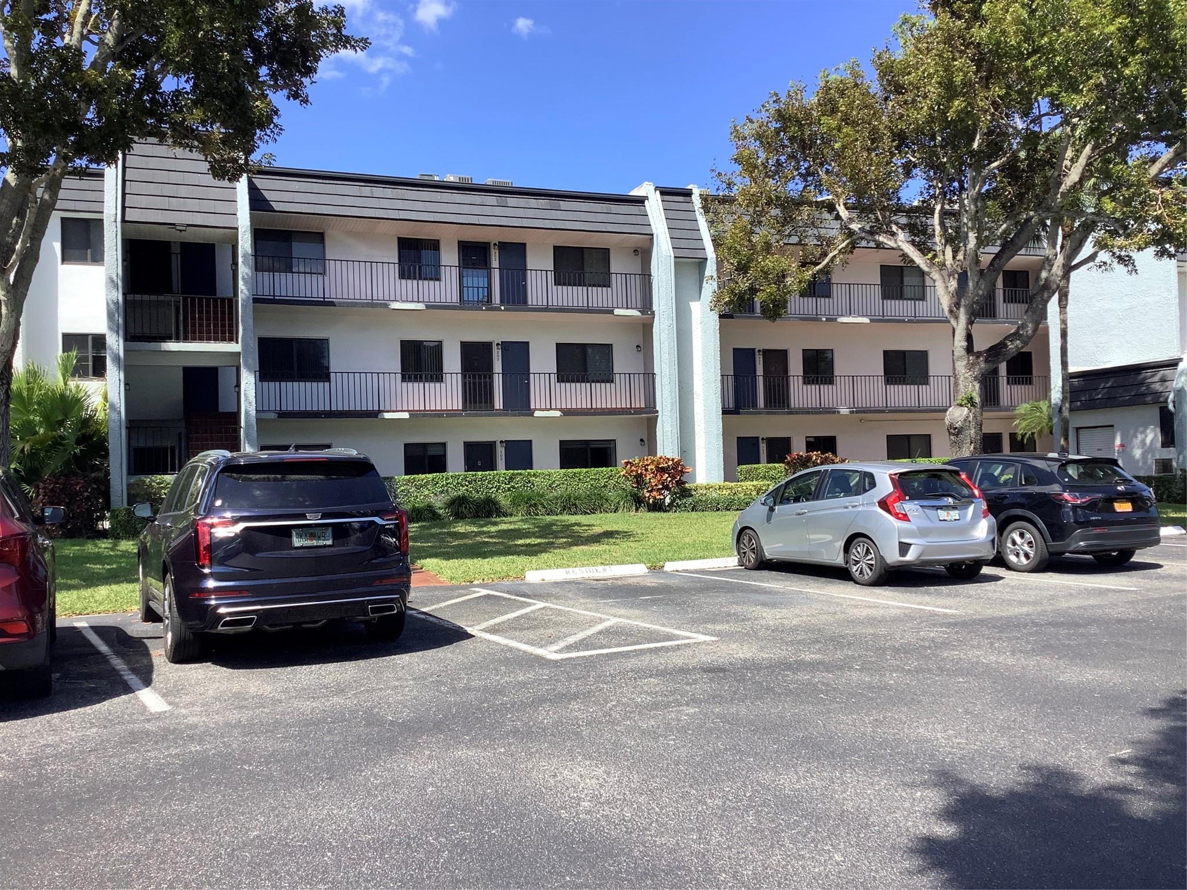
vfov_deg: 45.4
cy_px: 445
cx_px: 594
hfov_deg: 58.4
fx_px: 1063
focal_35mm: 31
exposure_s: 1/754
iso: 25
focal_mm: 3.3
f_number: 2.4
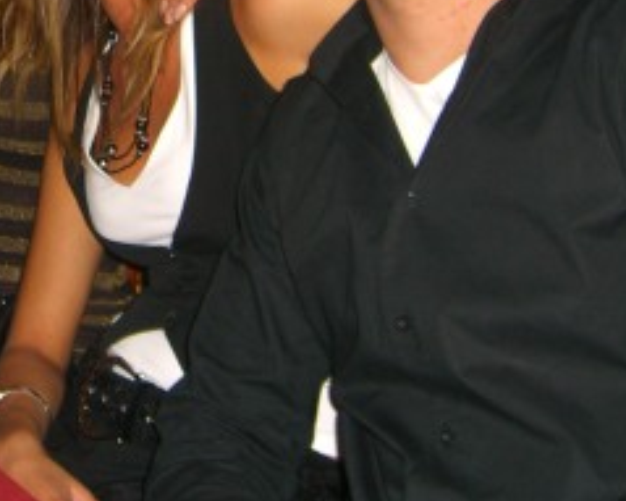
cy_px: 3
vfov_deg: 16.2
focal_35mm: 93
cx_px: 21
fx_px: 1722
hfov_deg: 20.1
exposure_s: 1/60
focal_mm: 7.9
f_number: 2.8
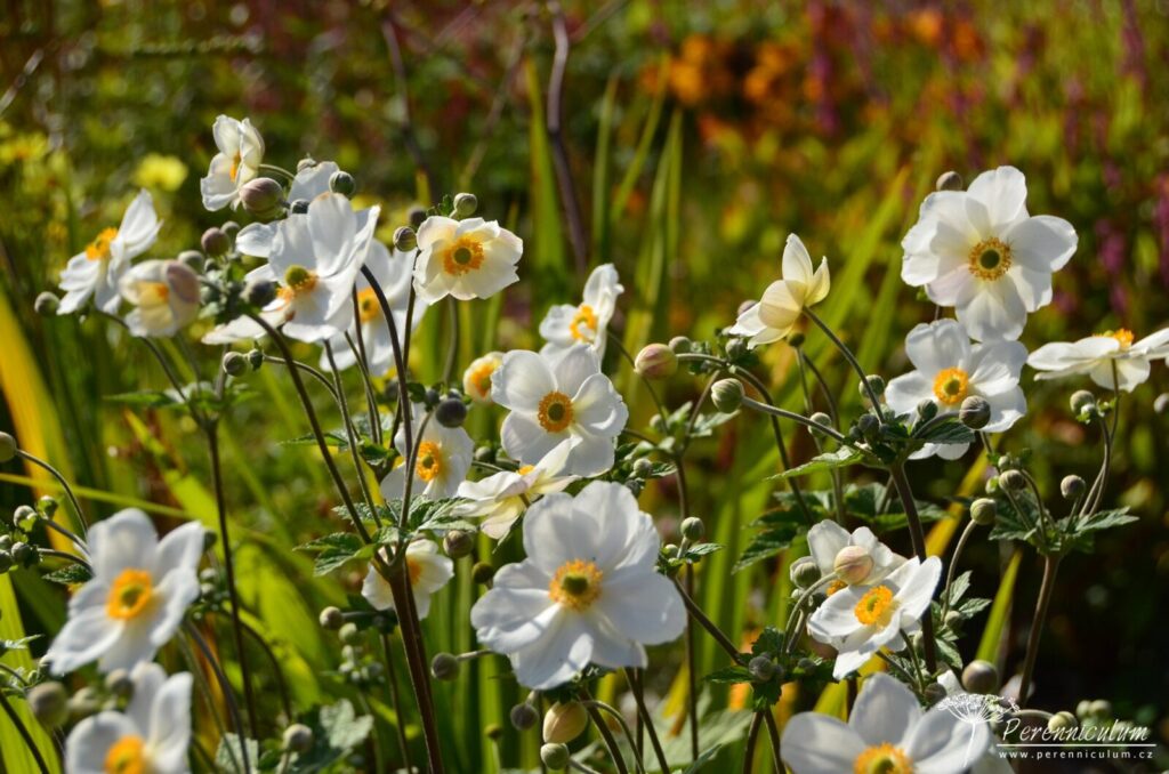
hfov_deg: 26.0
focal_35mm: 78
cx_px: 584
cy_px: 387
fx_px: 2527
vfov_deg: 17.4
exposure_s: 1/3200
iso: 400
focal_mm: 52
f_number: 6.3
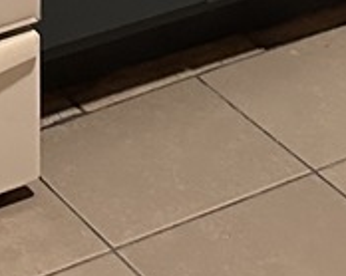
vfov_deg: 7.0
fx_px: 1985
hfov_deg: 9.9
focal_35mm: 194
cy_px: -612
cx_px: -18
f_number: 1.78
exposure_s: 1/60
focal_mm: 6.86
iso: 640
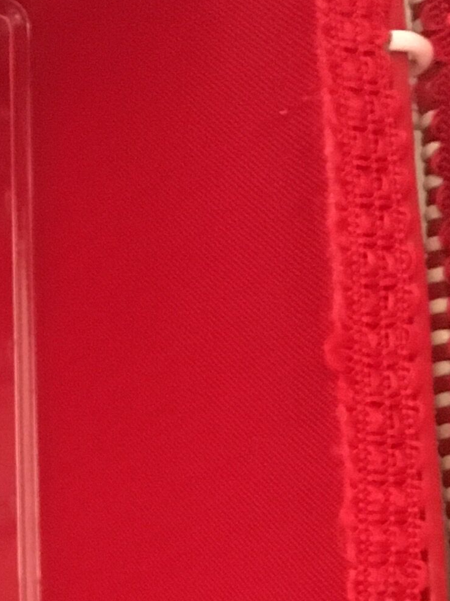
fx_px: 2063
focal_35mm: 119
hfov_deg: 11.2
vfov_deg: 15.5
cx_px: -460
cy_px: 844
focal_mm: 4.15
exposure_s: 1/17
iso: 320
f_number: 2.2
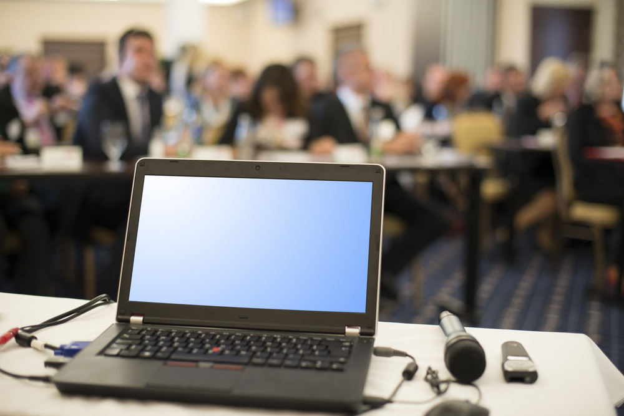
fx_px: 867
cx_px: 312
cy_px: 208
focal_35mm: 50
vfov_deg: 27.0
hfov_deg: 39.6
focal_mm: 50
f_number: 2
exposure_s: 1/125
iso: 640
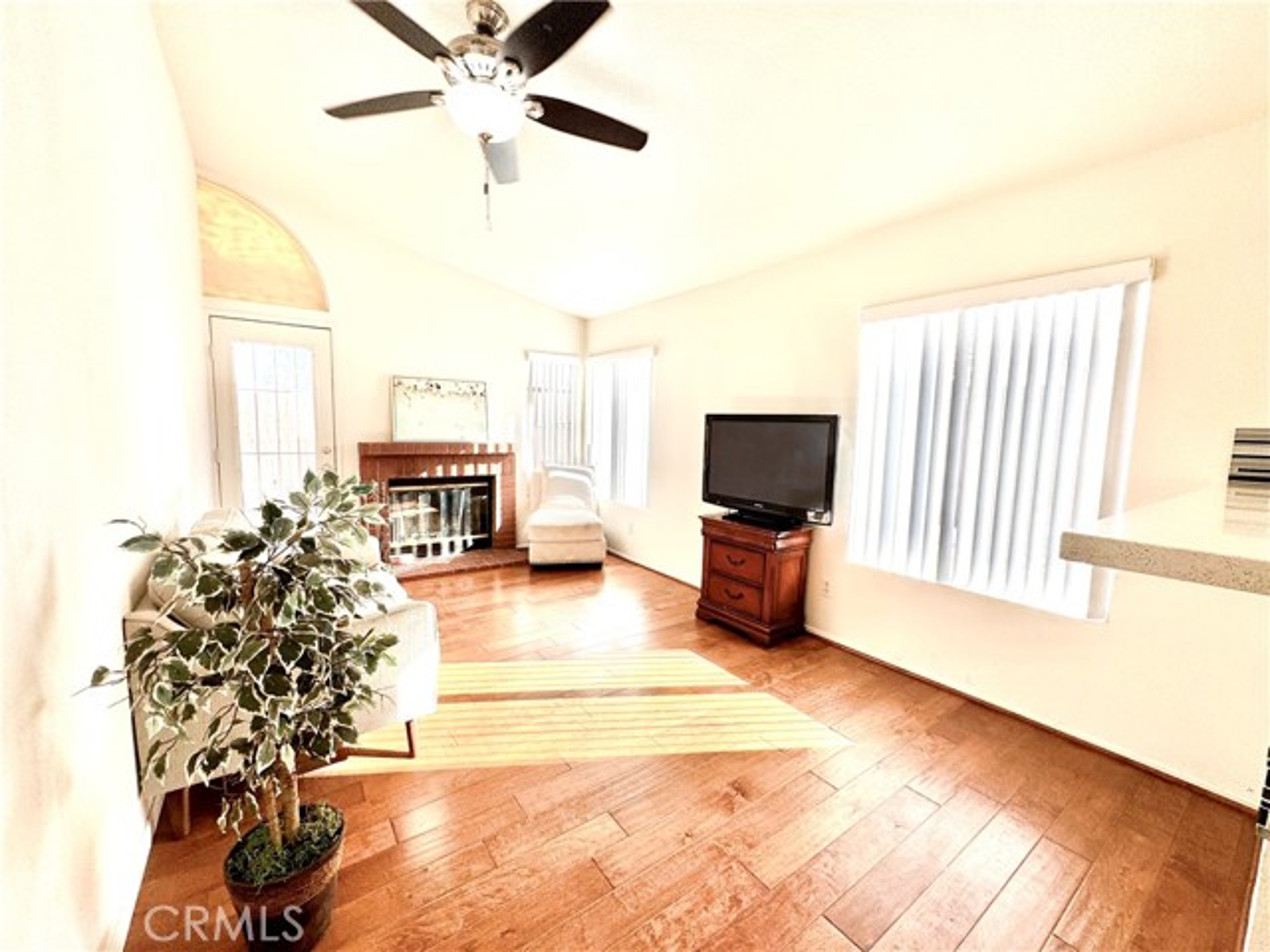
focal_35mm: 14
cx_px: 635
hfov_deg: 102.1
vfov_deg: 85.7
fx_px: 514
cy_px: 476
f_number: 2.2
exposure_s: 1/241
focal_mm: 2.22
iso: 40
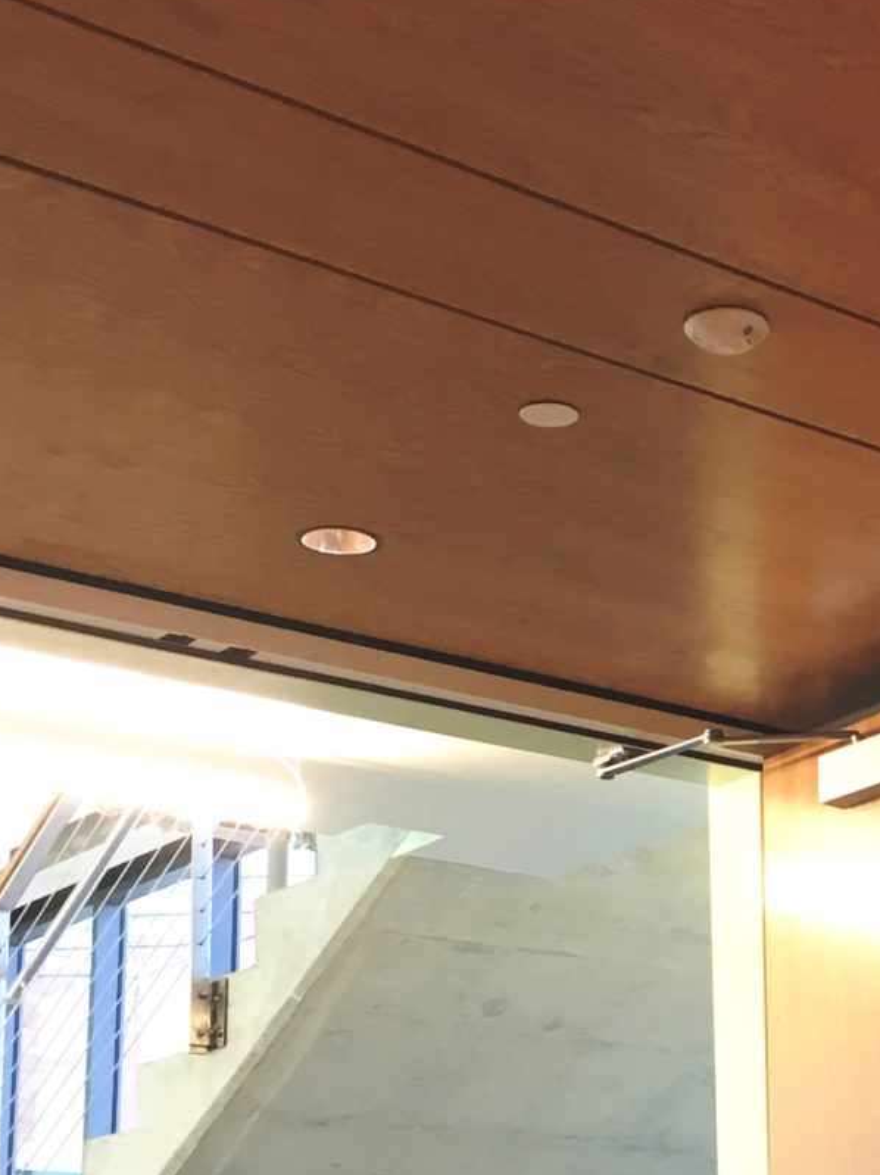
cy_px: 906
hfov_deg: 18.4
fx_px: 2577
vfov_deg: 25.3
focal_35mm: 76
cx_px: 1036
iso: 50
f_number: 2.2
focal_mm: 4.15
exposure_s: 1/30
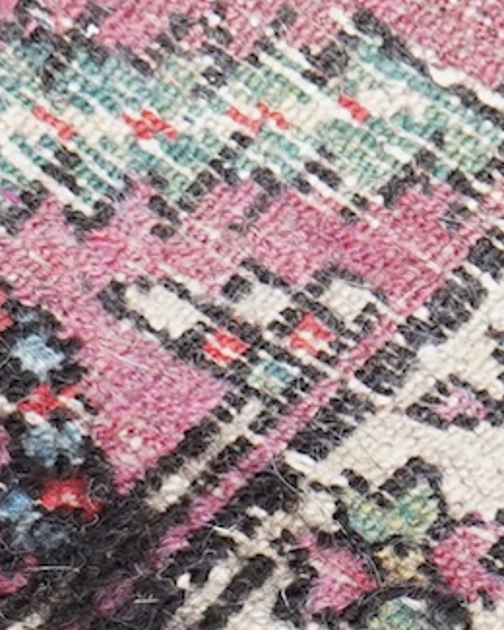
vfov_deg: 5.5
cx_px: 840
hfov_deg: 4.4
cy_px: 65
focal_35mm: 353
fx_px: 6582
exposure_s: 1/60
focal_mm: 41
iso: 400
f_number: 7.1
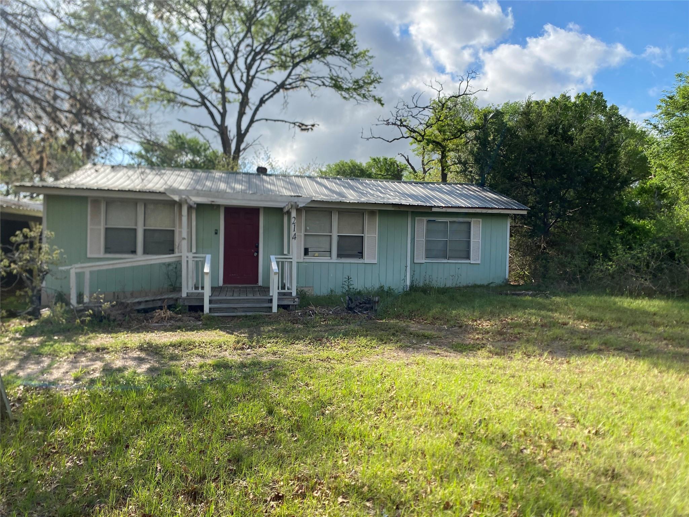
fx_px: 518
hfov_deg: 67.3
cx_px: 344
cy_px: 258
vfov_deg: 53.1
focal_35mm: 26
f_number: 1.8
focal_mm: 4.25
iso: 32
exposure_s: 1/1961
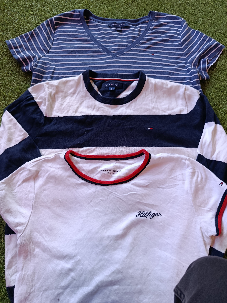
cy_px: 152
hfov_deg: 56.8
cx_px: 114
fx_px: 210
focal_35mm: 24
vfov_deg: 71.6
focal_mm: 5.24
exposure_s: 1/100
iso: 308
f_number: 1.7
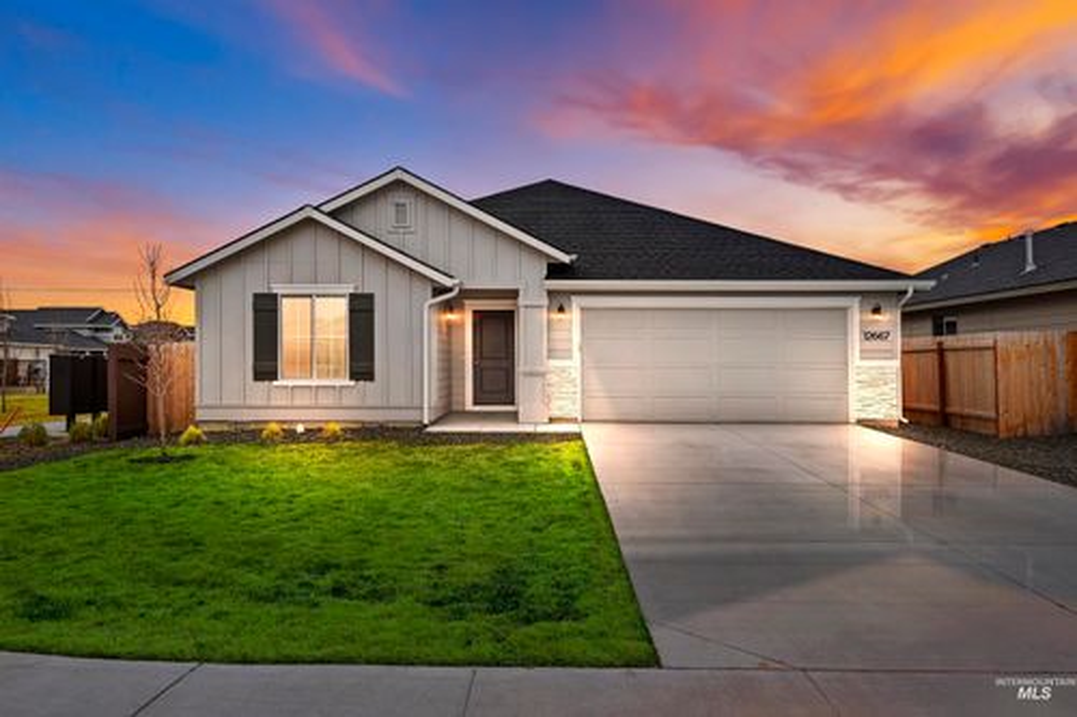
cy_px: 358
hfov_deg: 69.4
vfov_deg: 49.5
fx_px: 778
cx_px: 538
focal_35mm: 26
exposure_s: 1/250
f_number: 10
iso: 900
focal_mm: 26
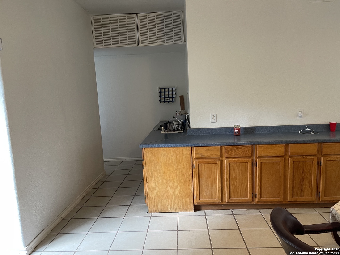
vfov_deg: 54.9
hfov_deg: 69.4
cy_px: 128
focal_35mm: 25
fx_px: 246
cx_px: 170
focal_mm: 5.1
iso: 250
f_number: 1.6
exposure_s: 1/60
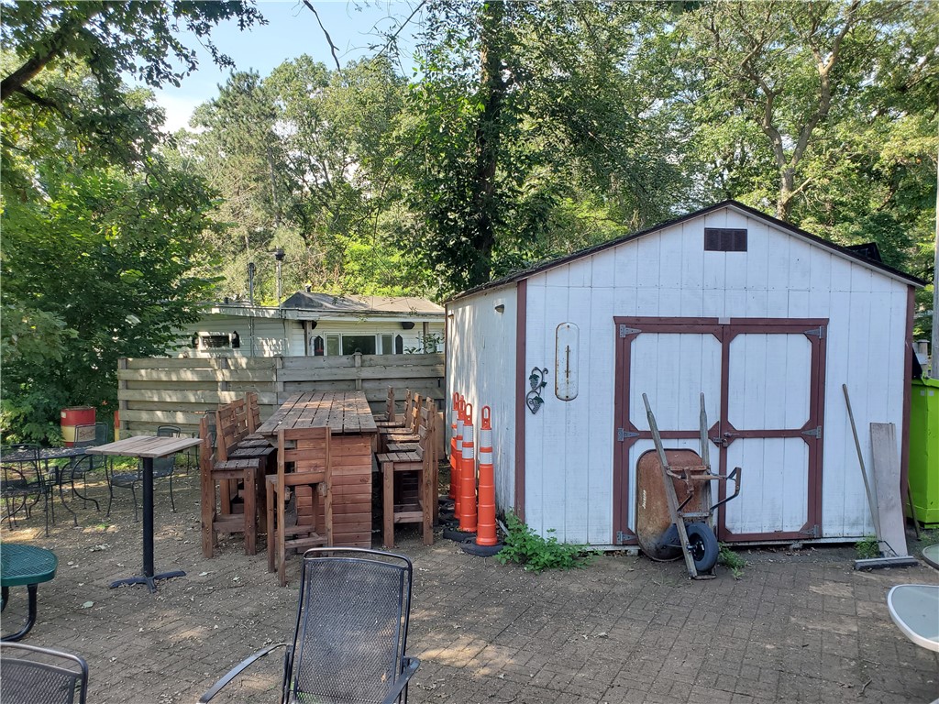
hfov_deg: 67.3
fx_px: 705
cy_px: 352
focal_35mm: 26
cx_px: 470
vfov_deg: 53.1
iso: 50
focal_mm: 4.3
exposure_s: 1/262
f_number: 2.4
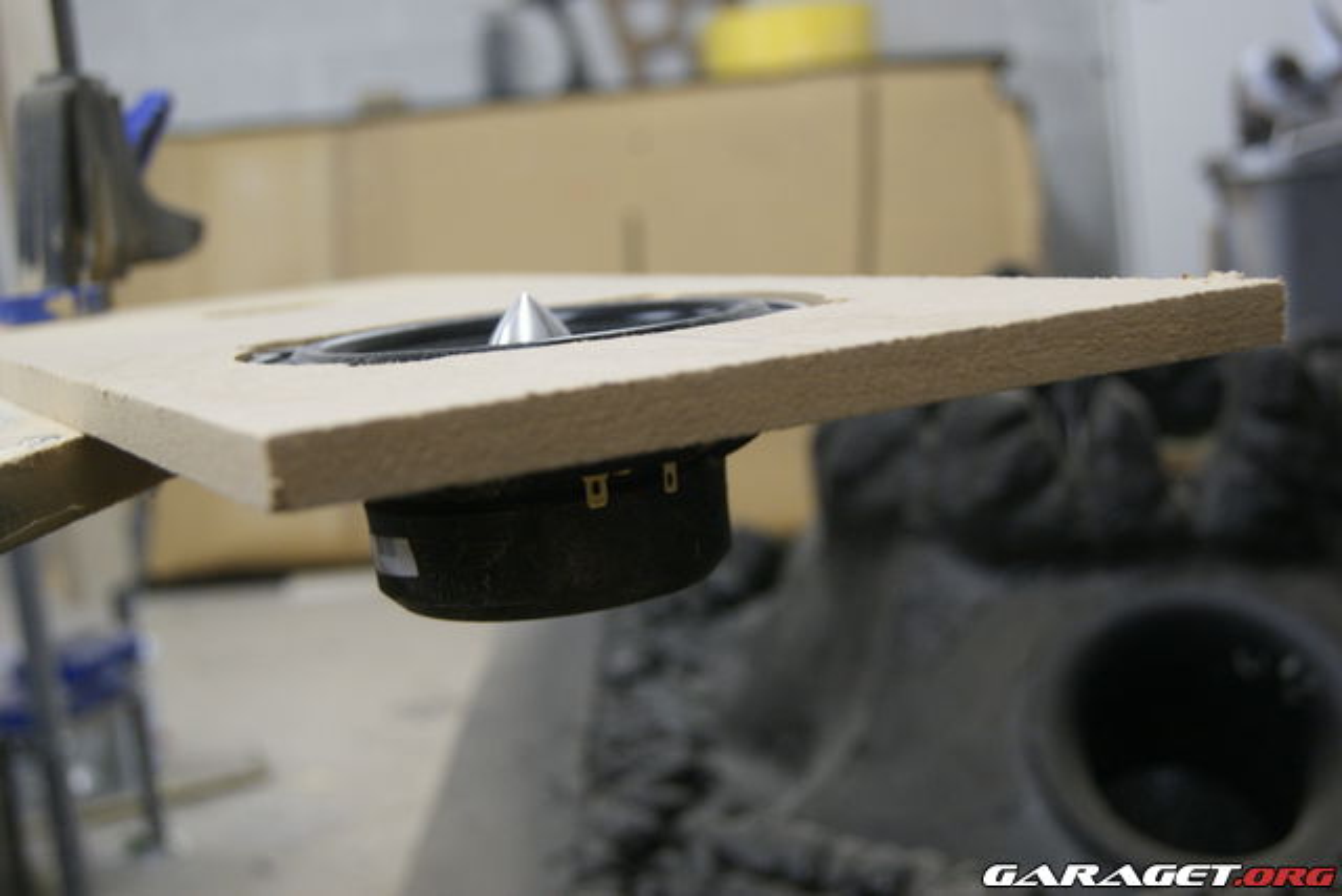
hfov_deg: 37.8
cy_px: 448
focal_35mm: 52
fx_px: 1957
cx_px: 671
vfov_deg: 25.8
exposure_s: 1/6
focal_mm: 35
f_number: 4.5
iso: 400
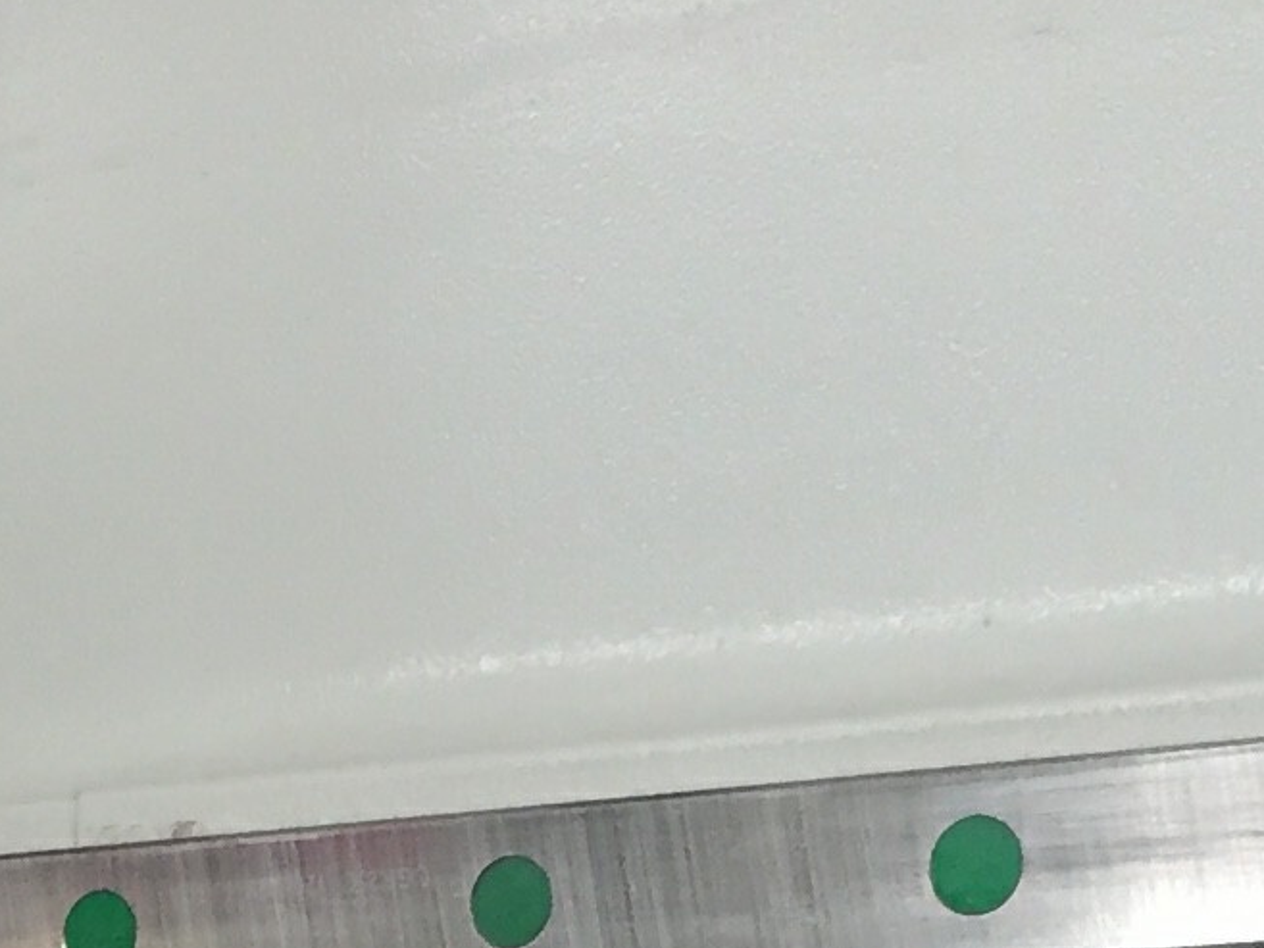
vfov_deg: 9.9
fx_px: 5259
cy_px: 1608
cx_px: -352
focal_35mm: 144
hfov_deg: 13.3
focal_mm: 4.15
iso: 50
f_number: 2.2
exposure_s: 1/33
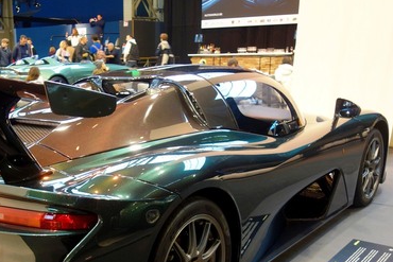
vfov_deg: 28.3
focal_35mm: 47
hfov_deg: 41.1
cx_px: 117
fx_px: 513
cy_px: 193
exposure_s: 1/30
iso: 160
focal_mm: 10.77
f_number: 2
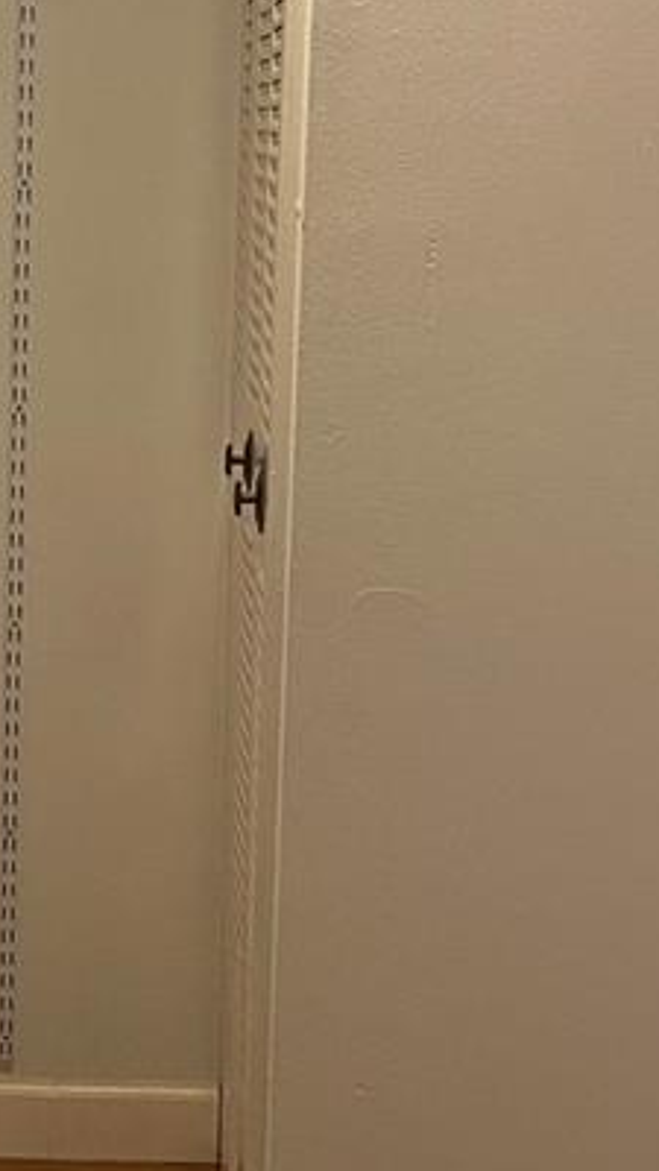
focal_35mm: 85
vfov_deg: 25.0
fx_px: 2641
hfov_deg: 14.0
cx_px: 6
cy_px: 662
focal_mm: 4.25
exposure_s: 1/60
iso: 125
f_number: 1.8
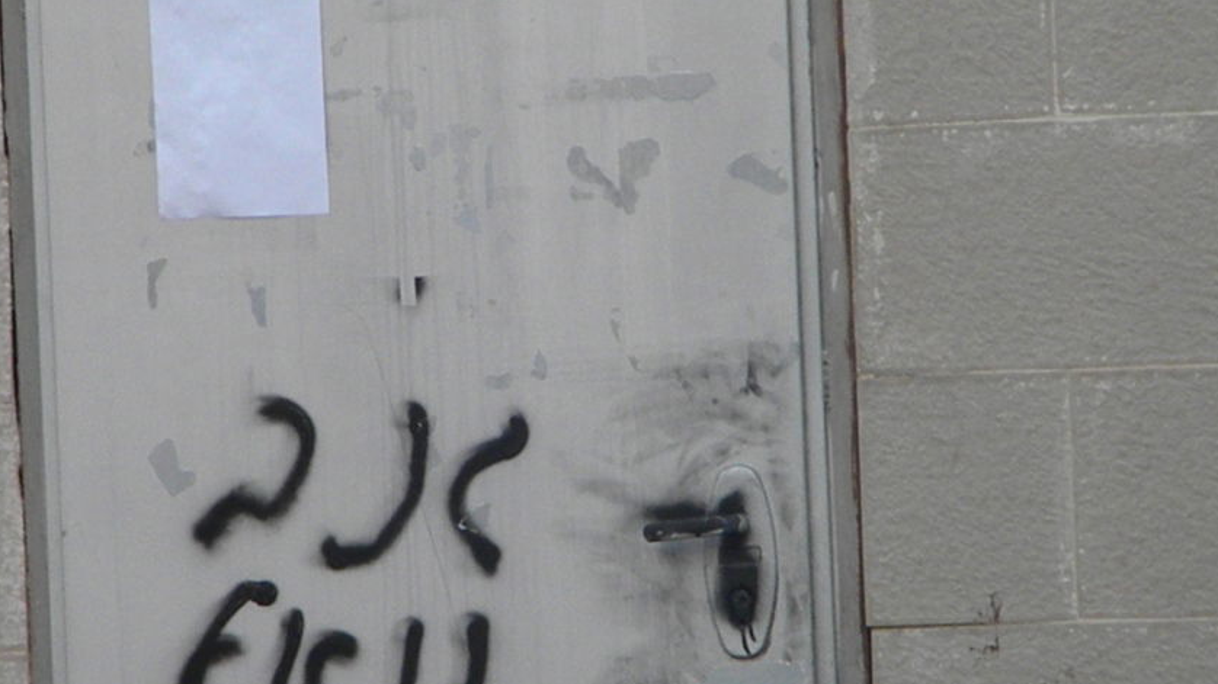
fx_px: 11947
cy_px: 532
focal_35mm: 370
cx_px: 531
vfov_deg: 3.3
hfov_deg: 5.8
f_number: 5.4
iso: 720
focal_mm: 50.4
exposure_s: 1/868
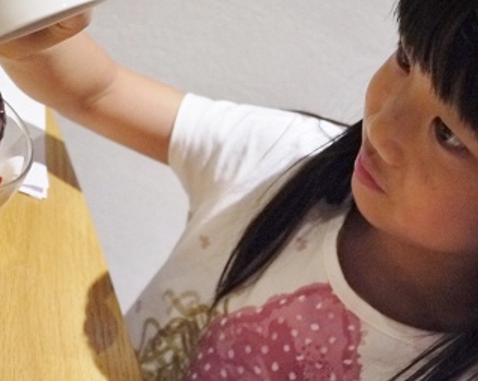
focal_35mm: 55
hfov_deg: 34.1
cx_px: 218
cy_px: 172
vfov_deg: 27.6
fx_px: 778
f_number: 2.5
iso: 800
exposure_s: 1/30
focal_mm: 14
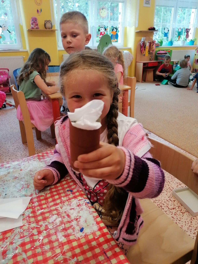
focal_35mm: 27
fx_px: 206
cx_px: 99
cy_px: 132
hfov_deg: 51.4
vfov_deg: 65.3
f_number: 1.8
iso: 250
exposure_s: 1/100
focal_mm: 4.75
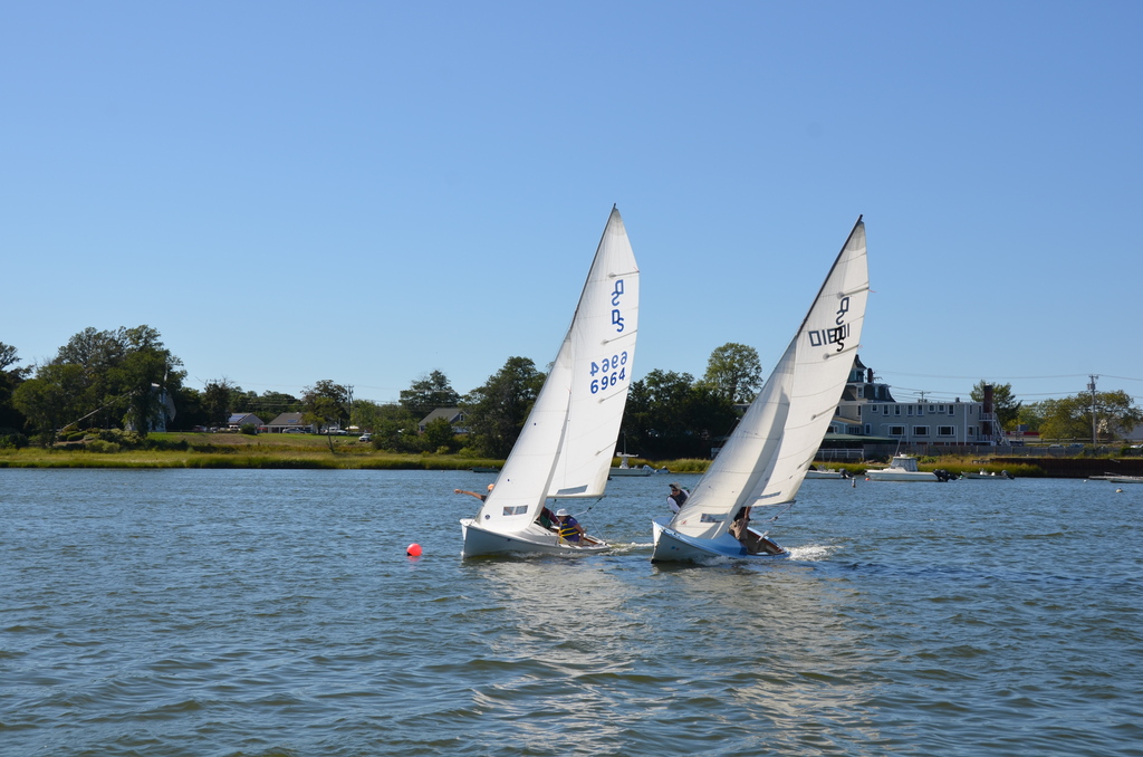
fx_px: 1711
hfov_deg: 36.9
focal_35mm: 54
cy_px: 378
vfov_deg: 24.9
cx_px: 572
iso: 100
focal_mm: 36
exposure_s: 1/320
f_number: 9
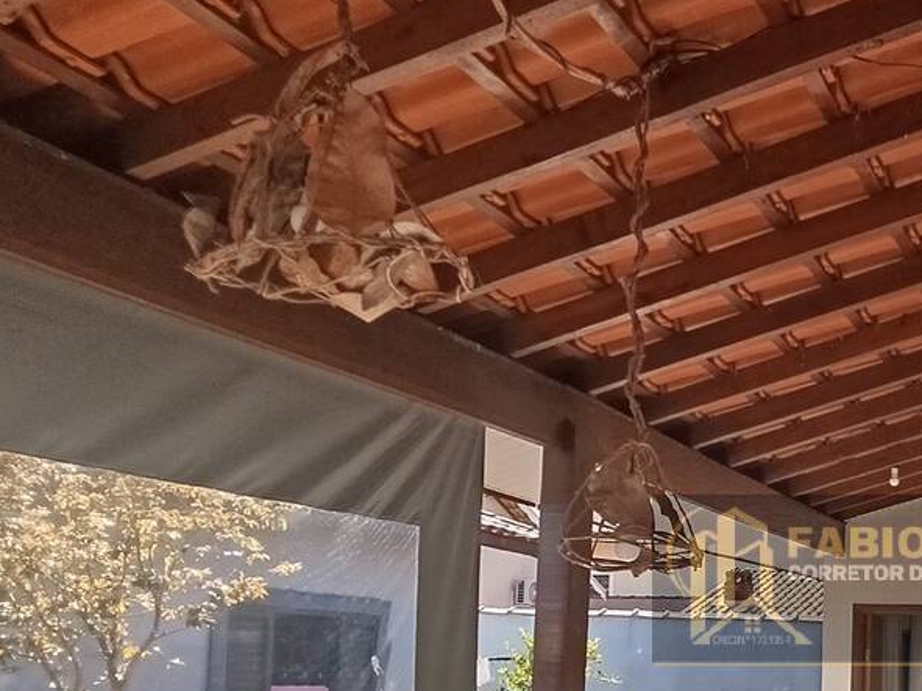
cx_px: 920
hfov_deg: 41.6
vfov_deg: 35.3
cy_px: 582
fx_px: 1039
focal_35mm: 39
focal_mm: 1.65
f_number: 2.2
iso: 50
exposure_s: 1/208
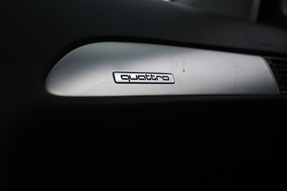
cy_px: 96
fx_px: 359
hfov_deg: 43.6
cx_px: 144
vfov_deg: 29.9
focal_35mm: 45
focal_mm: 30
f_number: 4.8
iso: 1400
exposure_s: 1/50
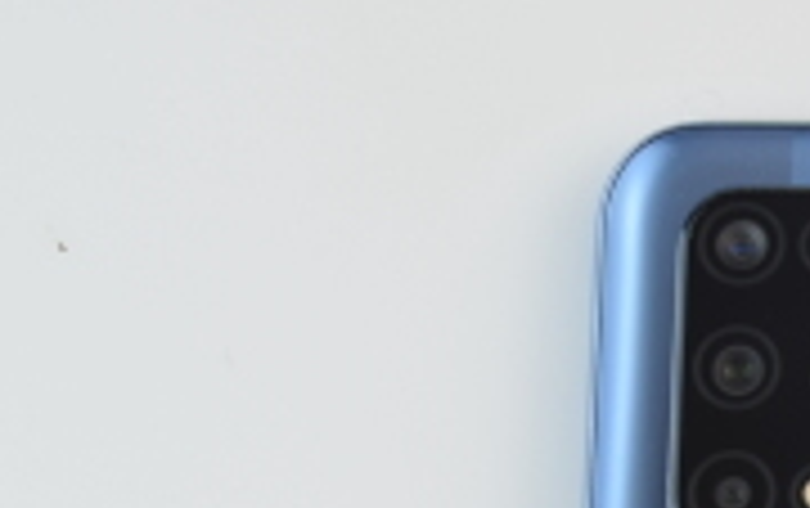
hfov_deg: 9.8
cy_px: 946
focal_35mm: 200
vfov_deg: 6.4
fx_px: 4418
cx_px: 1552
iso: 100
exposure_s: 1/60
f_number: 6.3
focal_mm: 23
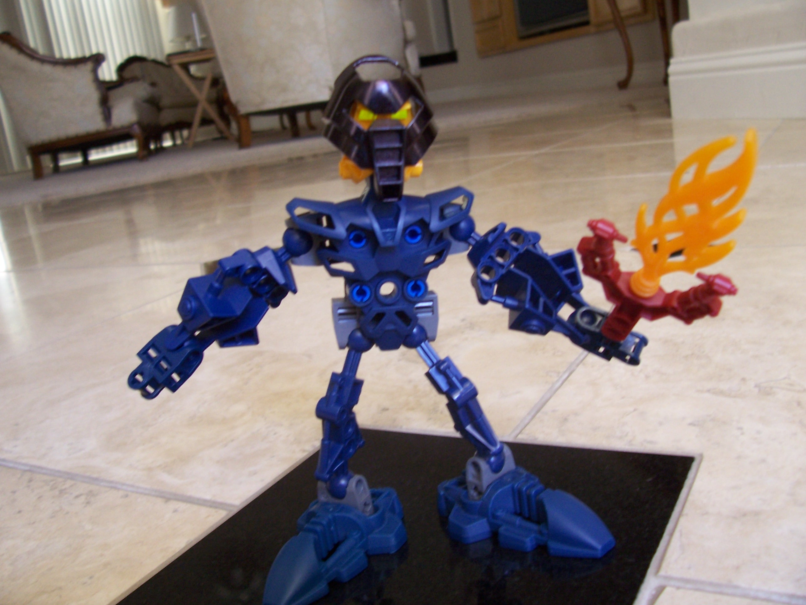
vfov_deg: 41.8
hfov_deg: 54.0
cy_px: 302
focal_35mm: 34
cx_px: 403
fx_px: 792
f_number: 2.7
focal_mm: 5.6
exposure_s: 1/20
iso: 160
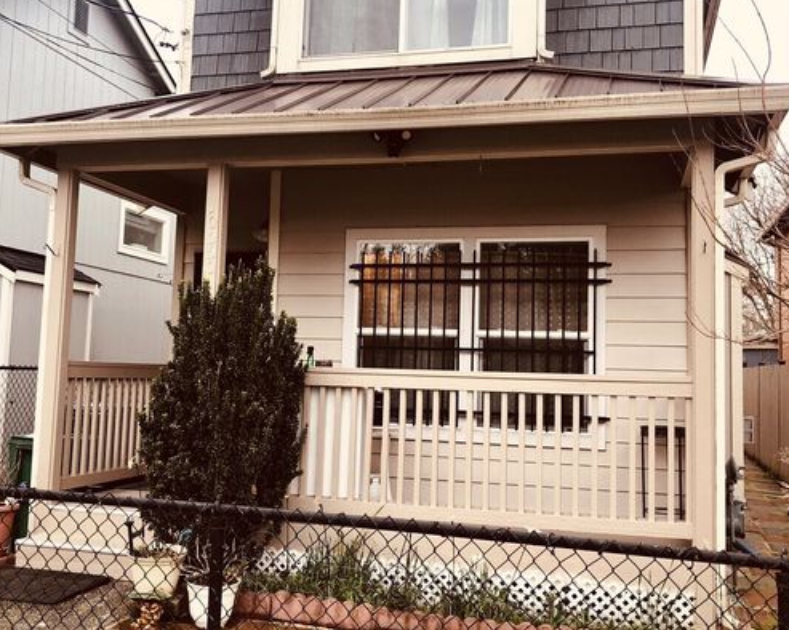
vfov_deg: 40.1
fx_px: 864
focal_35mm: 37
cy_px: 295
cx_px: 394
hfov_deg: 49.1
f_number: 1.8
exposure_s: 1/120
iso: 50
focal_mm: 3.99
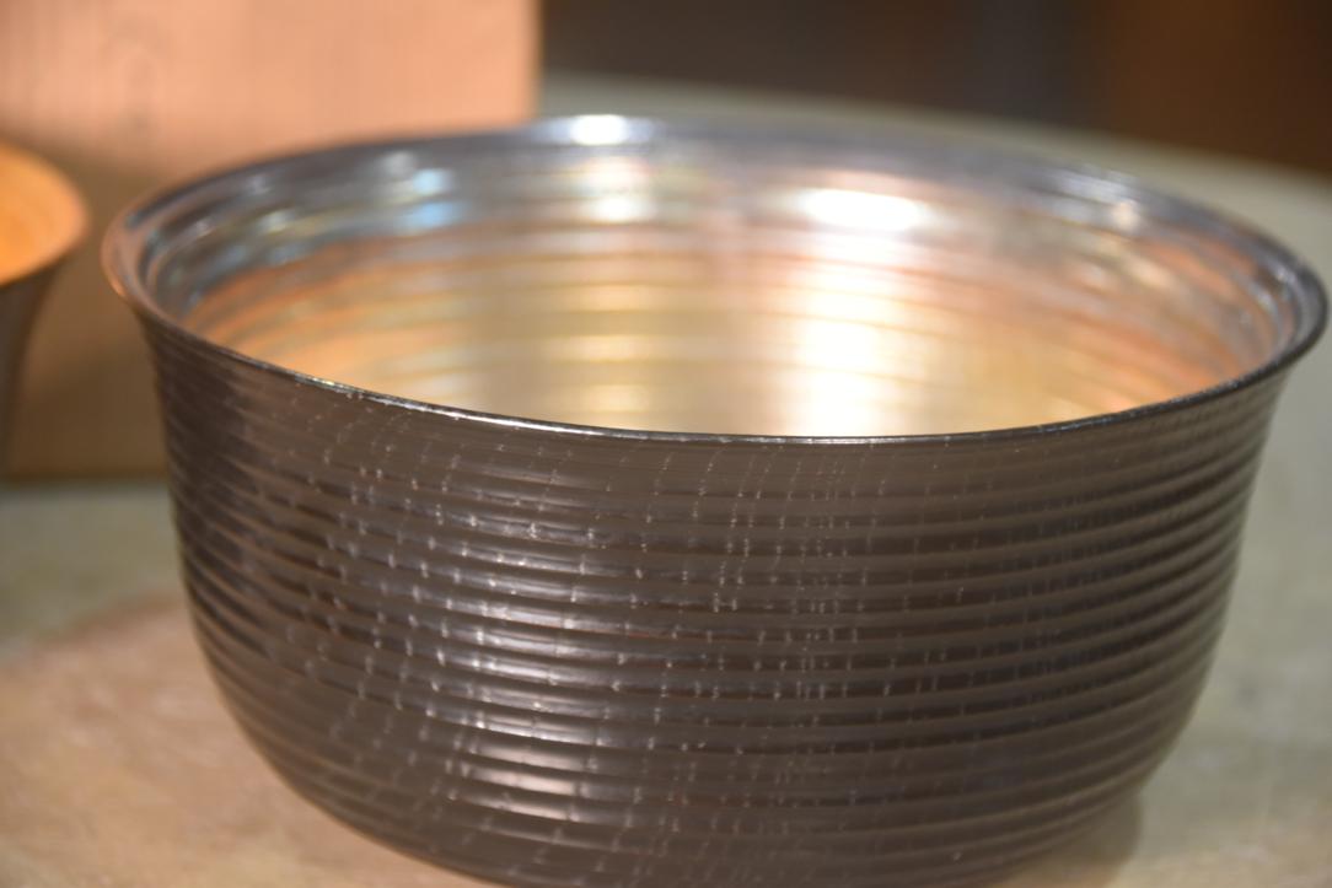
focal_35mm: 135
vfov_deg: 10.2
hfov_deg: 15.2
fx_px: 4995
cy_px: 444
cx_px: 666
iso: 1000
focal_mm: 90
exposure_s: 1/60
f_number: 5.6
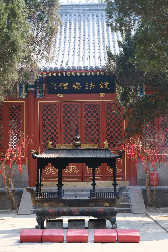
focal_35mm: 68
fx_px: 476
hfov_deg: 20.0
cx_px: 84
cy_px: 126
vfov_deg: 29.7
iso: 320
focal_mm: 45
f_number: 5.6
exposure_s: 1/170
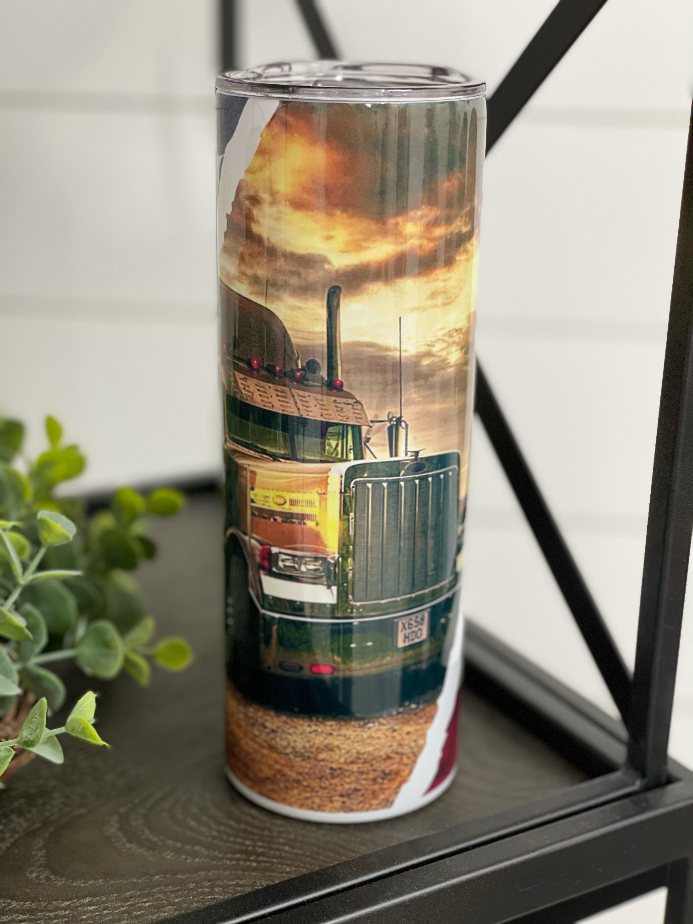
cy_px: 462
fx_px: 1388
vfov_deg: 36.8
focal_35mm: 52
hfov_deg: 28.0
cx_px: 346
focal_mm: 6
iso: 200
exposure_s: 1/60
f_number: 2
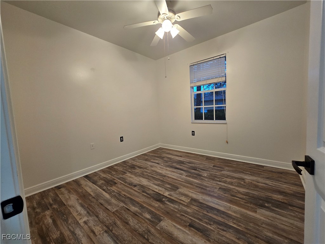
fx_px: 122
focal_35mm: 13
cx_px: 162
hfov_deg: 106.2
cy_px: 122
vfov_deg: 89.9
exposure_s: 1/60
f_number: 2.2
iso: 200
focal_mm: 2.2
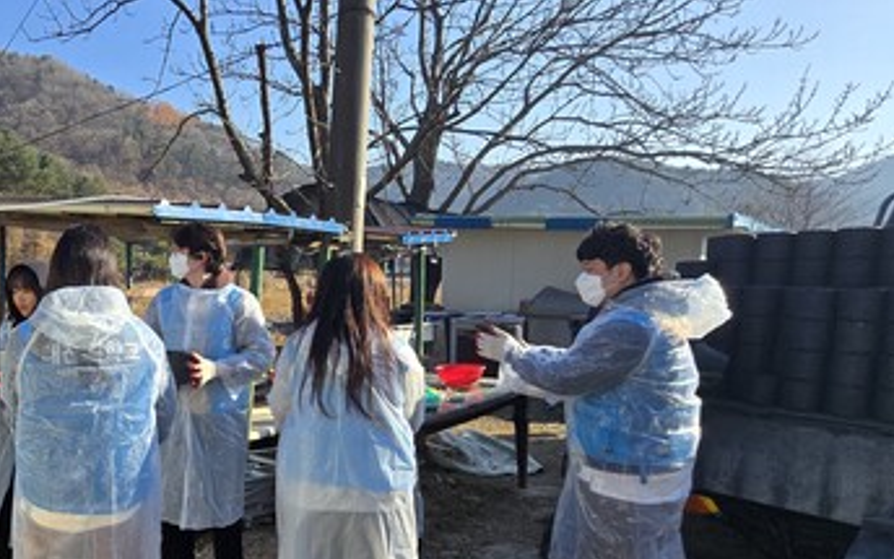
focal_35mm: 24
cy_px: 333
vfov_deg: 50.8
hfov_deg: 66.3
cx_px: 151
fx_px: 585
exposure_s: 1/1546
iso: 50
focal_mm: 2.2
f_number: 2.2
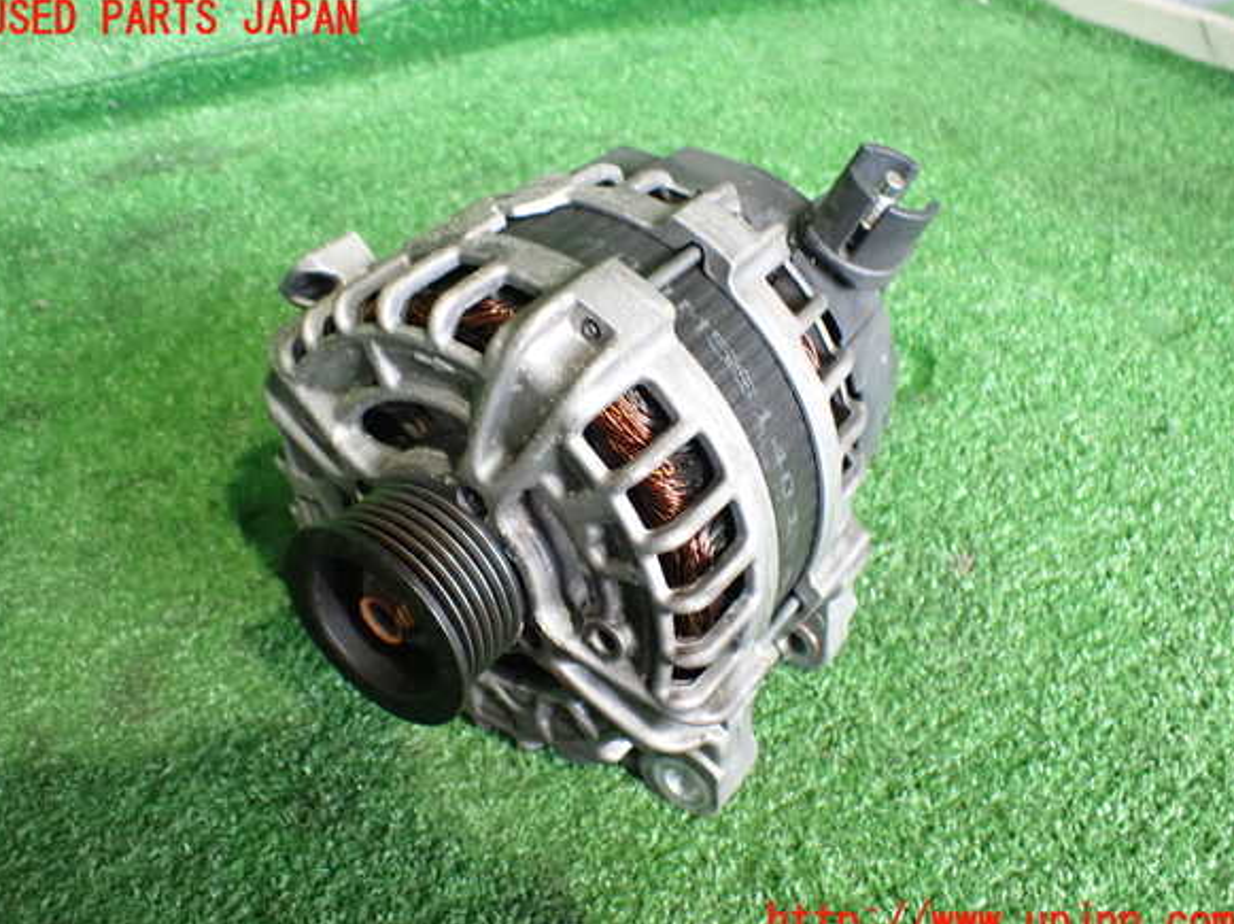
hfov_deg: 58.4
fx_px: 1104
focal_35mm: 31
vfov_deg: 45.4
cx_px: 610
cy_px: 472
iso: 800
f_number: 2.3
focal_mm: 5.4
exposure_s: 1/50
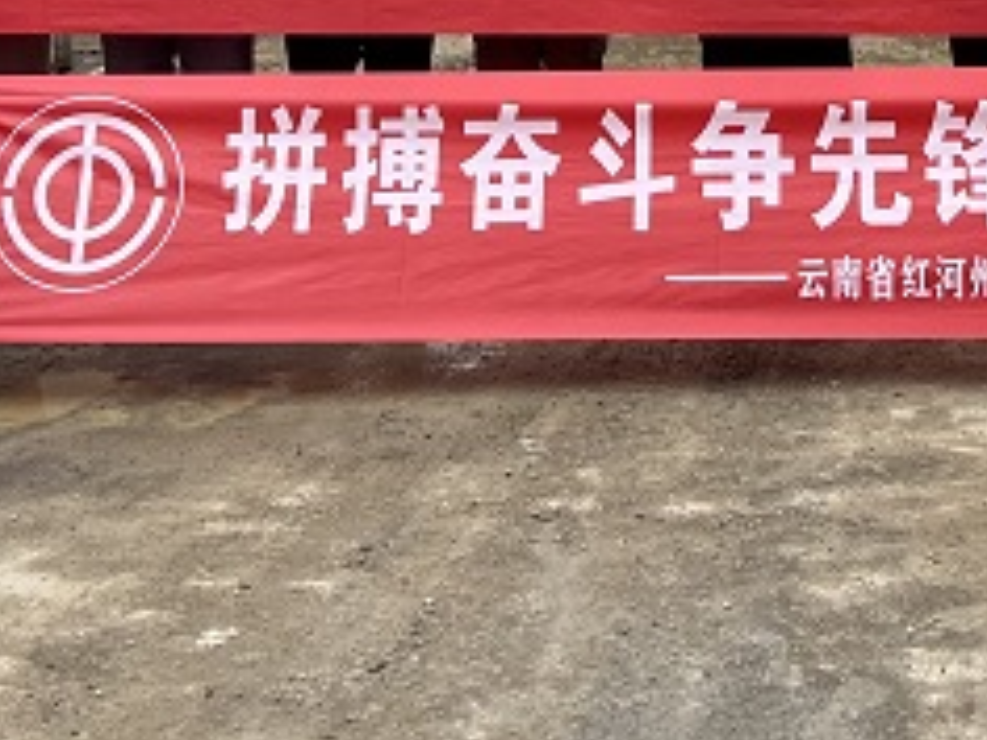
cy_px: -176
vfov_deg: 16.0
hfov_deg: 21.9
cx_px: 828
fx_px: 2509
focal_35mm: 88
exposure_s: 1/2695
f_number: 1.5
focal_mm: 5.7
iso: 50
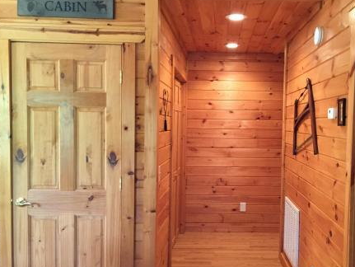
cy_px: 148
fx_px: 400
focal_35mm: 39
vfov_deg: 36.8
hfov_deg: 47.3
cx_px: 227
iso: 250
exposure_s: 1/24
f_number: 2.2
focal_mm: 4.15
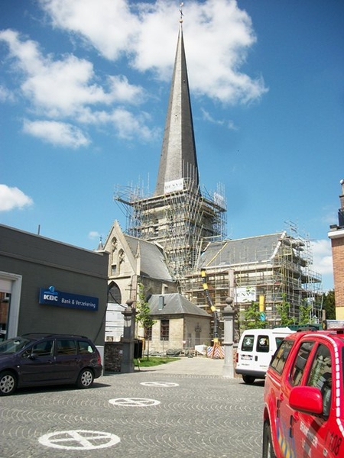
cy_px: 229
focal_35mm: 32
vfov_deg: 56.8
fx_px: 424
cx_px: 172
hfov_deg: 44.2
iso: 80
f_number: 8.8
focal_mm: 5.7
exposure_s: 1/125
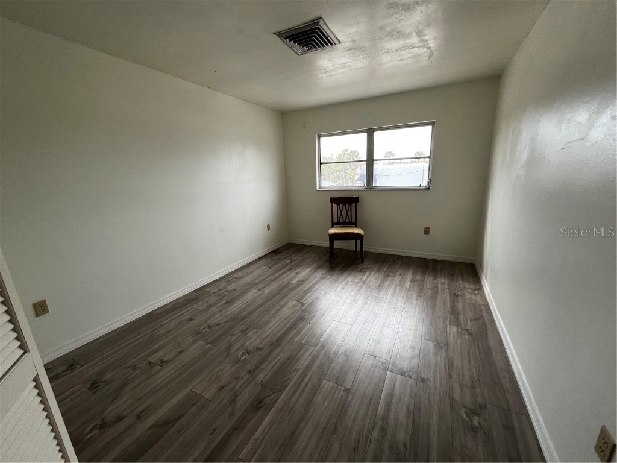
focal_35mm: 13
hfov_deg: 106.2
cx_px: 308
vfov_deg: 89.9
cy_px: 232
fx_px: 232
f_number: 1.8
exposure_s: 1/99
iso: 50
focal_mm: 1.57
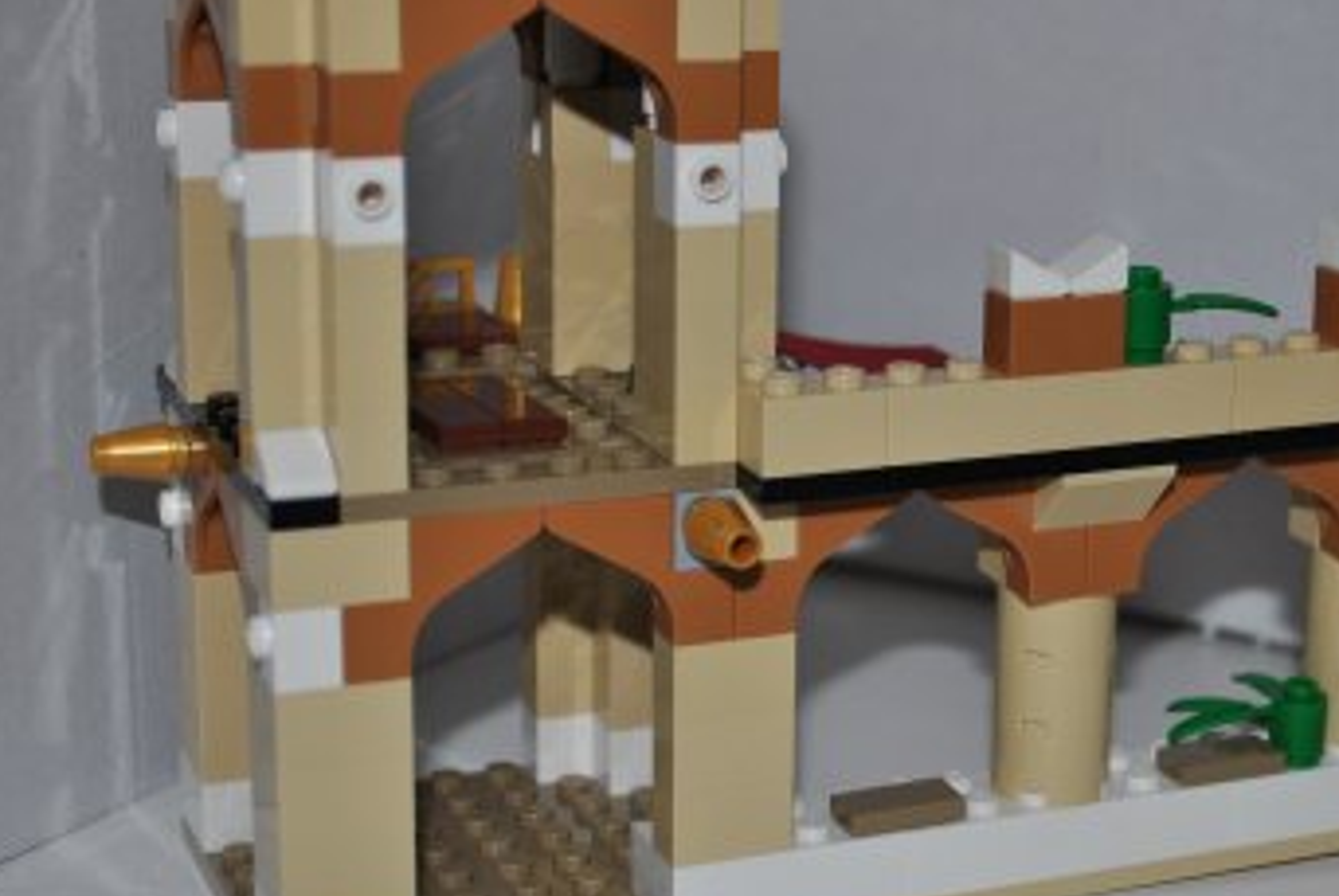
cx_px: 951
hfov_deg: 26.1
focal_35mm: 77
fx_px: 2858
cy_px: 393
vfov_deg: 17.8
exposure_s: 1/125
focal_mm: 35
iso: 100
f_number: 5
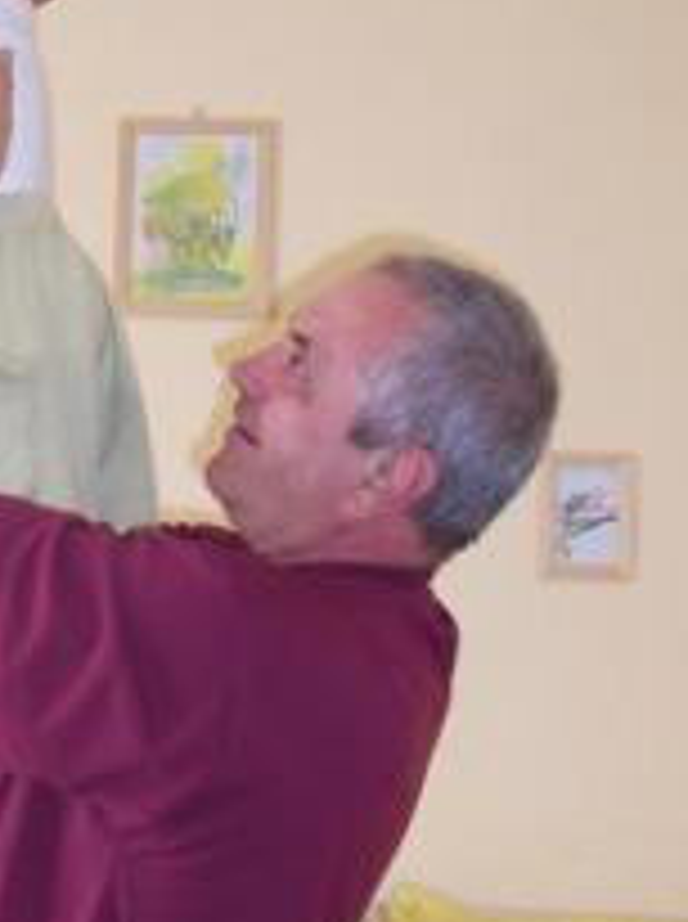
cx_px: -40
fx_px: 2446
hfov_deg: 15.6
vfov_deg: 21.3
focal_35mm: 92
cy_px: 522
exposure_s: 1/60
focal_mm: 7
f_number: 3
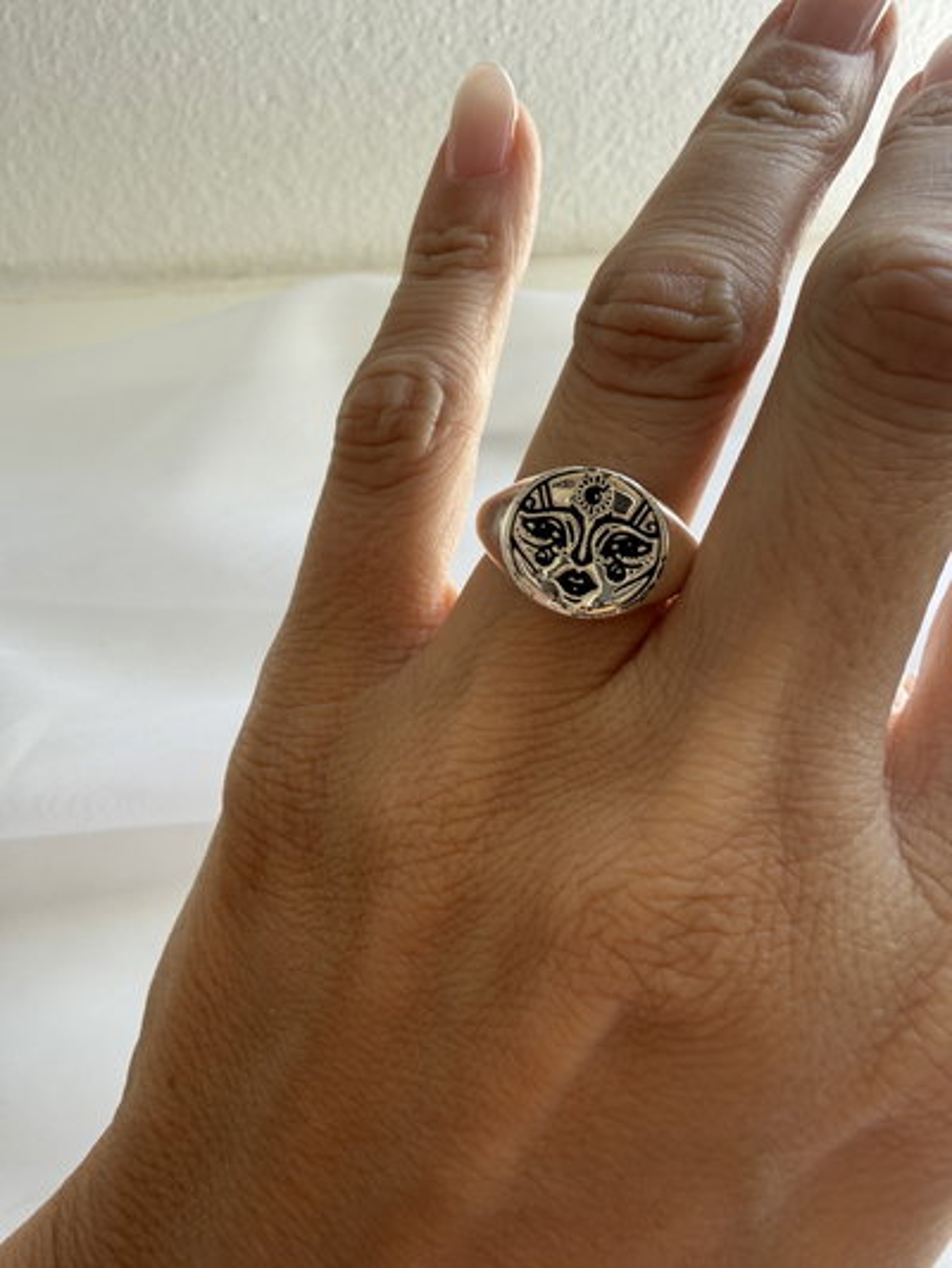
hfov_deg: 56.8
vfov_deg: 71.6
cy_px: 634
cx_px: 476
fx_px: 880
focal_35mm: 24
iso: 50
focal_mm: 2.22
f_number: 2.2
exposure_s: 1/99
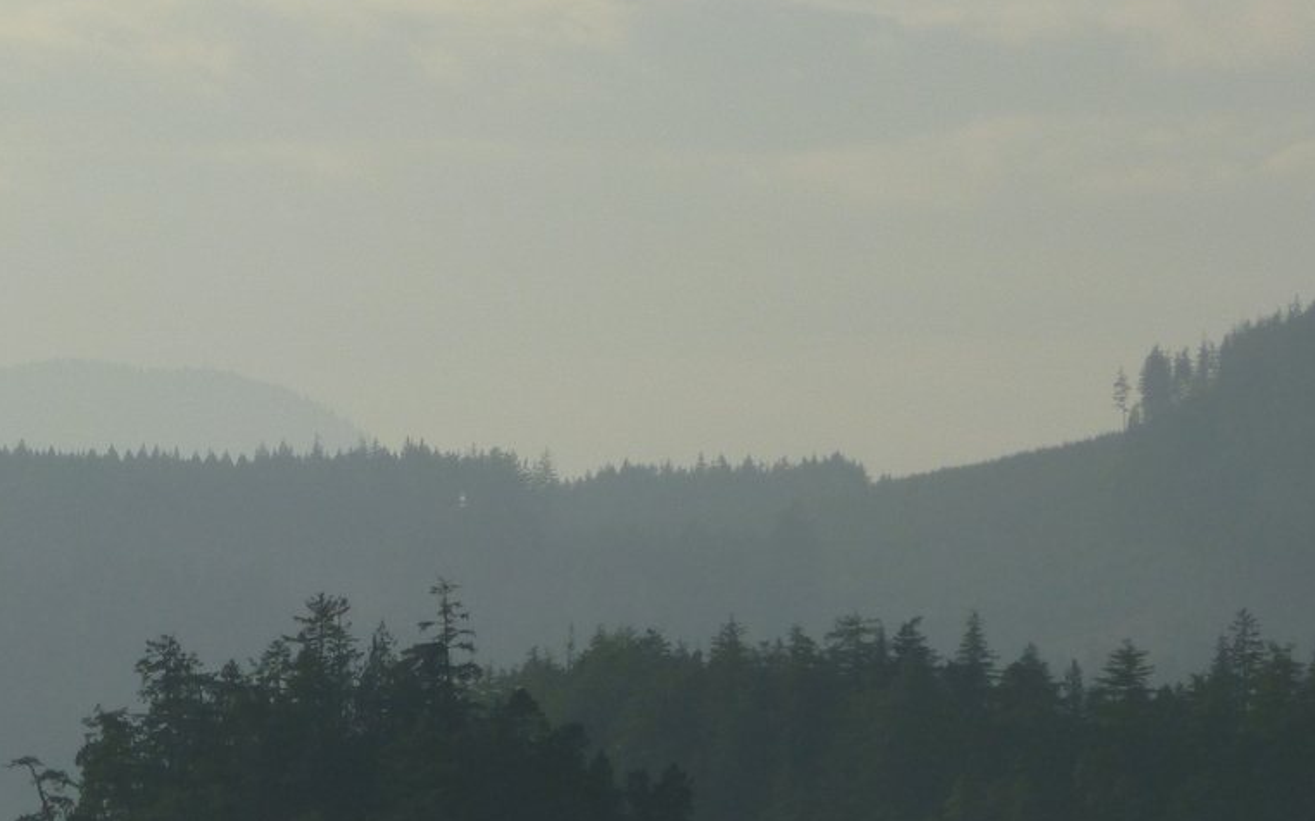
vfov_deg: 3.0
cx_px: 269
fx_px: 15946
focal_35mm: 445
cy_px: 607
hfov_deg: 4.7
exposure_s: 1/400
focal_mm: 36
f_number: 5.9
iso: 80
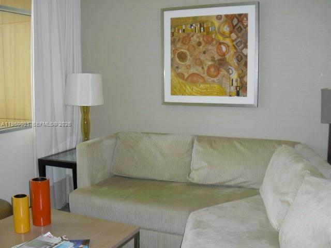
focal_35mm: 38
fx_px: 363
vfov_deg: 37.7
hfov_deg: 49.0
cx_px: 166
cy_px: 124
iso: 200
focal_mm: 6.2
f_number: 2.8
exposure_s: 1/100
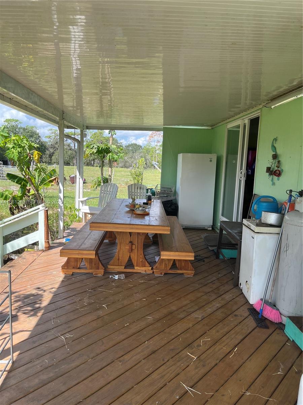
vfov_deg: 67.3
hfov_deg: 53.1
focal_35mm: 26
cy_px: 202
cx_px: 152
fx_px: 303
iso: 50
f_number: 1.6
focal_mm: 5.1
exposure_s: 1/913
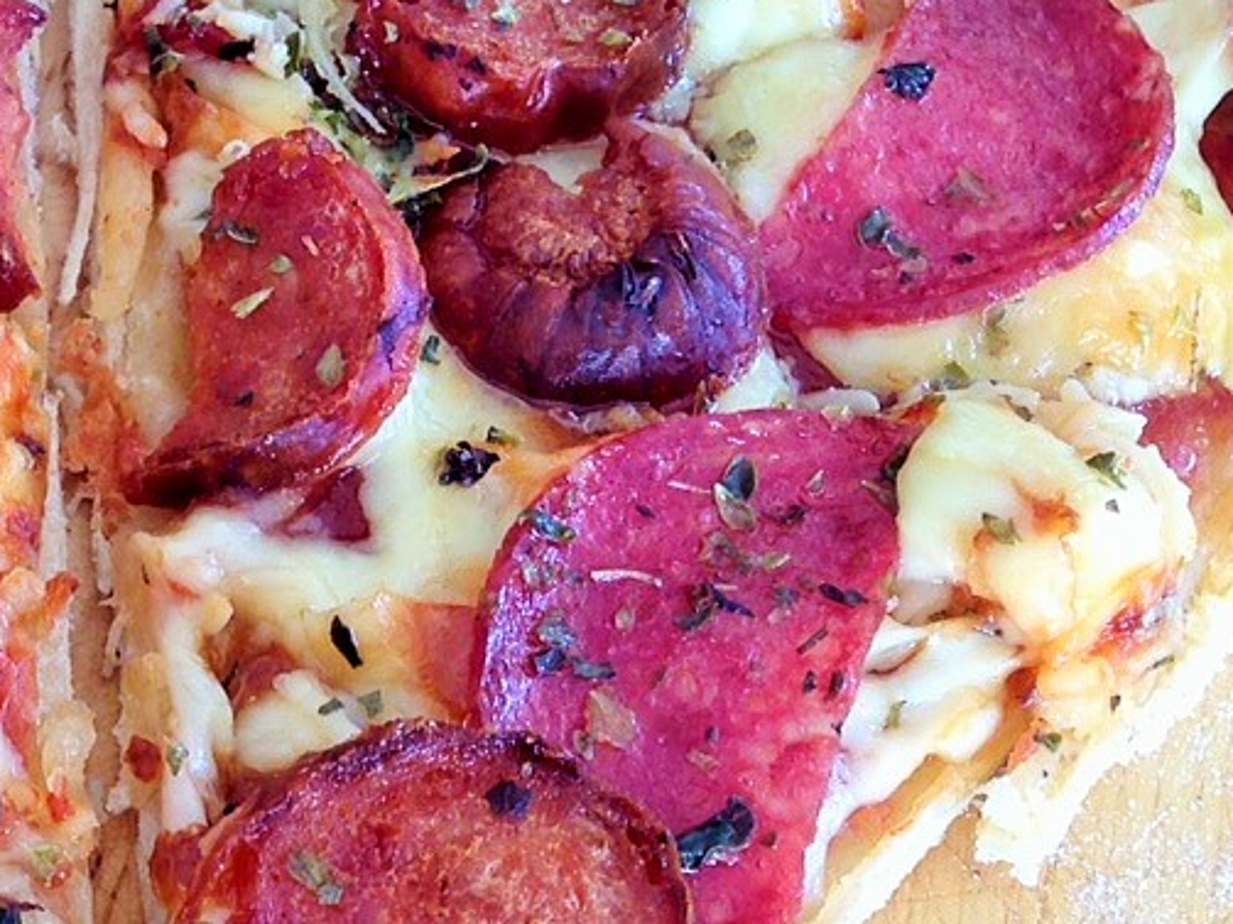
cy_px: 515
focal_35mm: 84
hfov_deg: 21.7
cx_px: -213
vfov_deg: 17.6
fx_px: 2991
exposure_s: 1/40
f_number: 2.4
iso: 50
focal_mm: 4.12
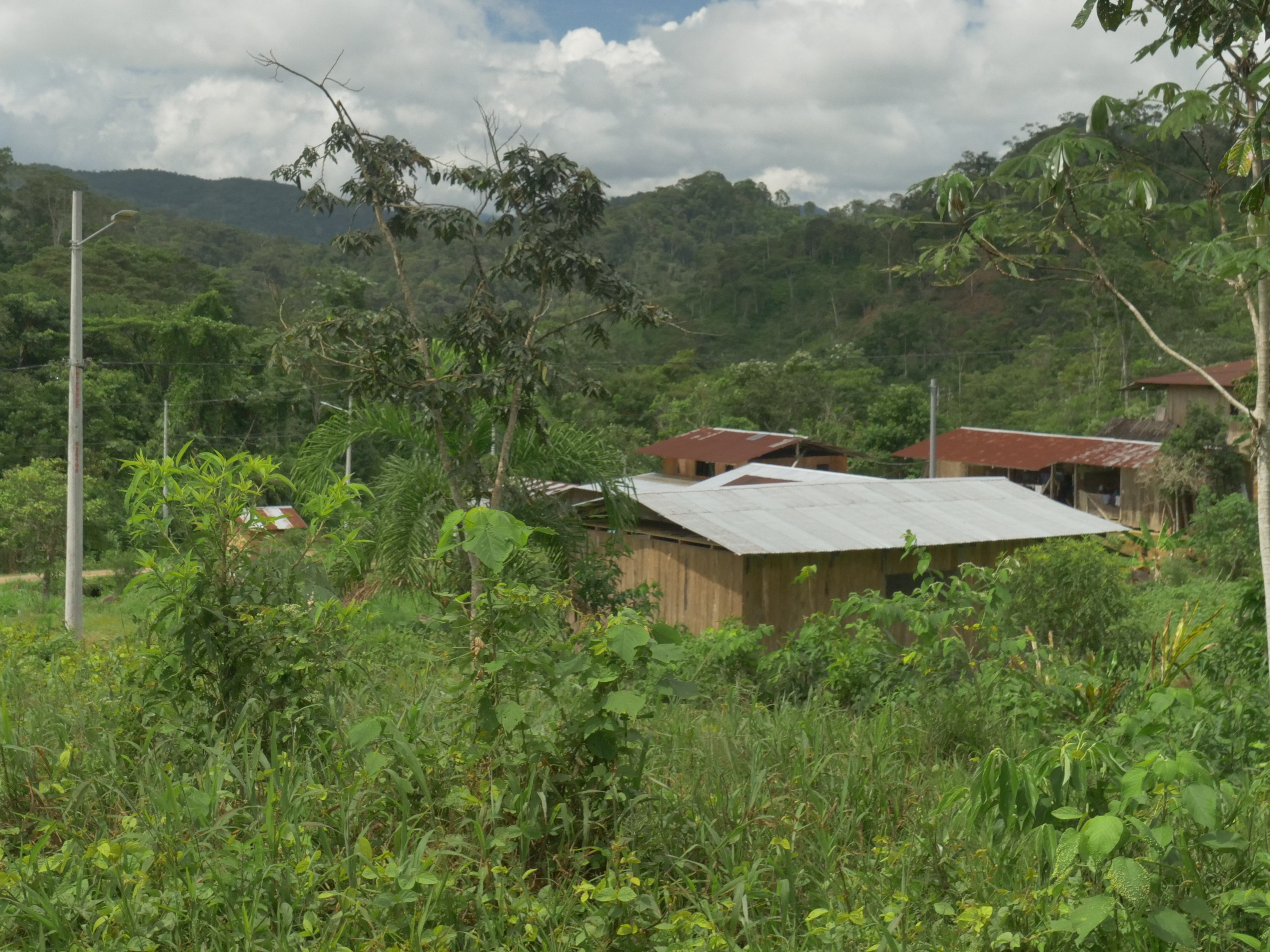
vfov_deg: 23.2
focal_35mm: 63
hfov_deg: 30.6
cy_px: 325
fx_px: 2312
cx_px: 509
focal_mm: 20
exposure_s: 1/125
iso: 800
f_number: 5
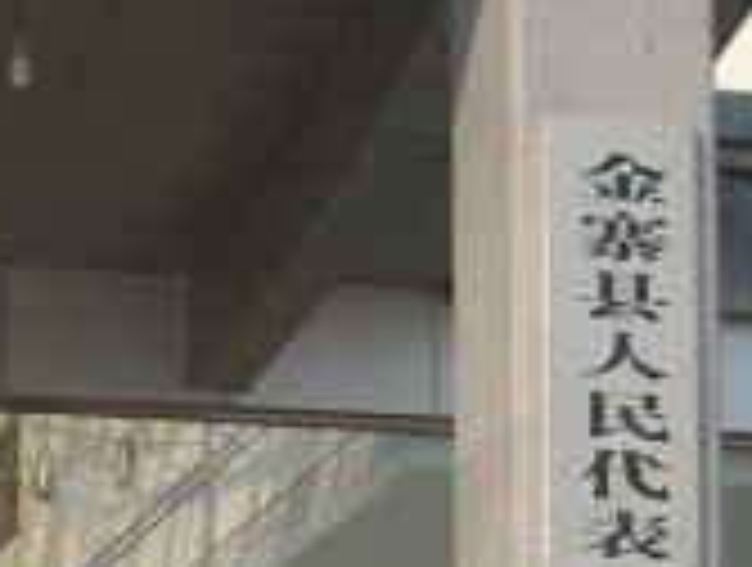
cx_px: -635
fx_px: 4659
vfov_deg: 6.7
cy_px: 1278
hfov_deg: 8.8
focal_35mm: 214
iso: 64
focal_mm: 5.7
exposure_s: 1/228
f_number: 5.6
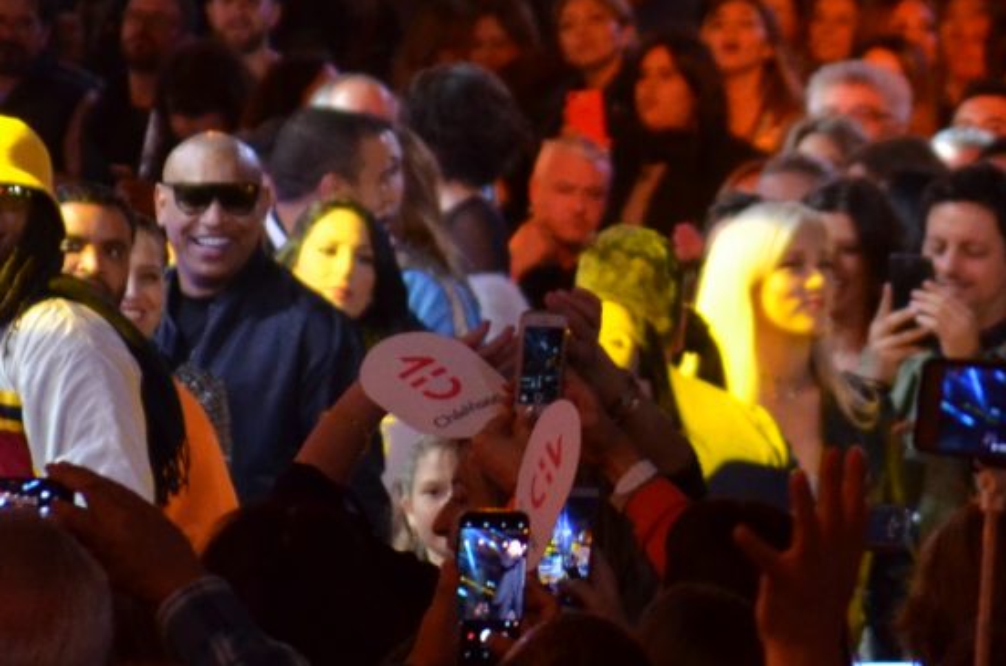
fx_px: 15561
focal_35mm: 558
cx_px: 599
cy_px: -80
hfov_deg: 3.7
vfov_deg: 2.5
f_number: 4.5
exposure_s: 1/125
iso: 1000
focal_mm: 100
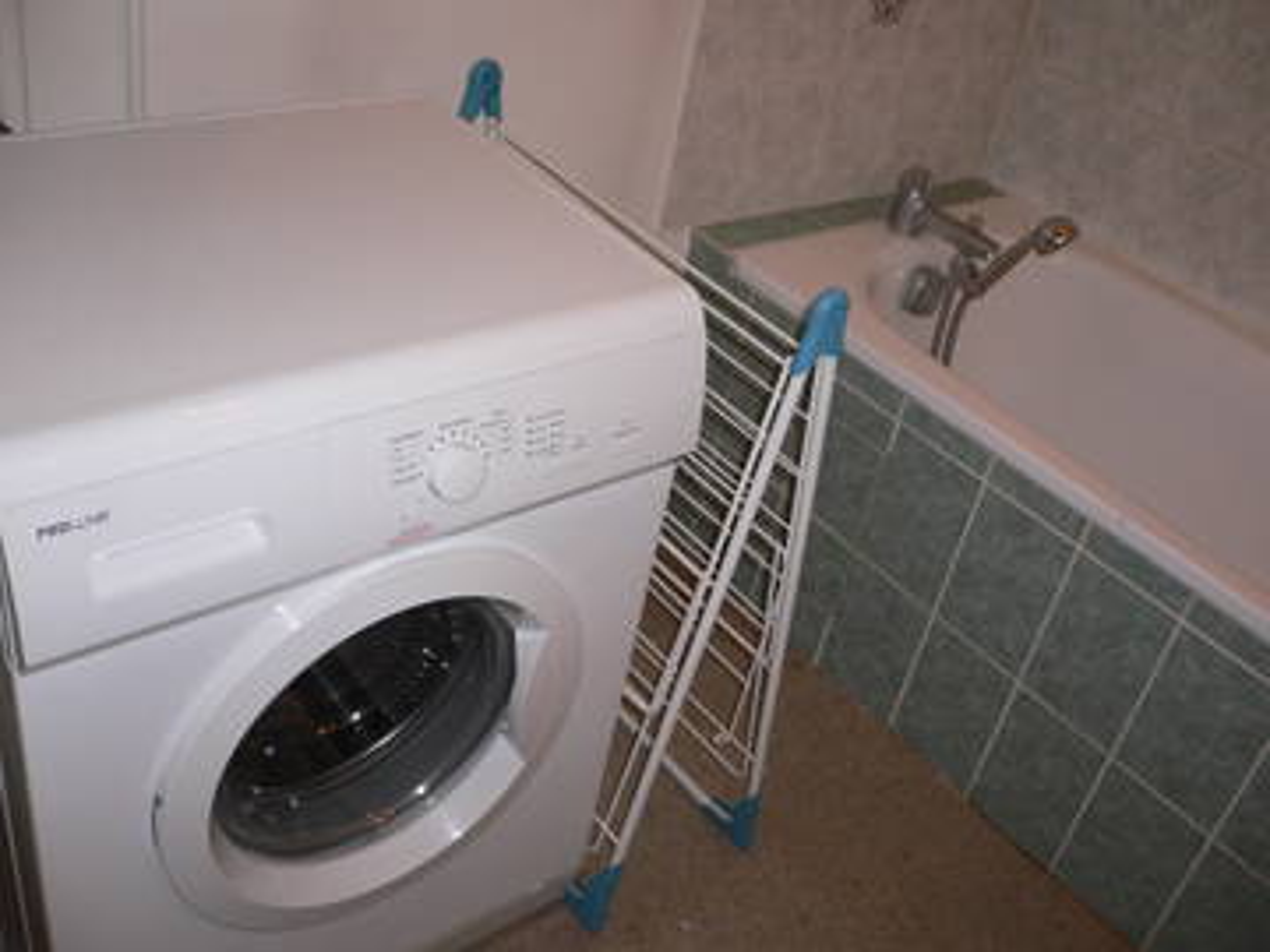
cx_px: 635
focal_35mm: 35
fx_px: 1284
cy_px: 476
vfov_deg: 40.7
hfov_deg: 52.6
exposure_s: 1/60
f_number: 2.8
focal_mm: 5.8
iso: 80
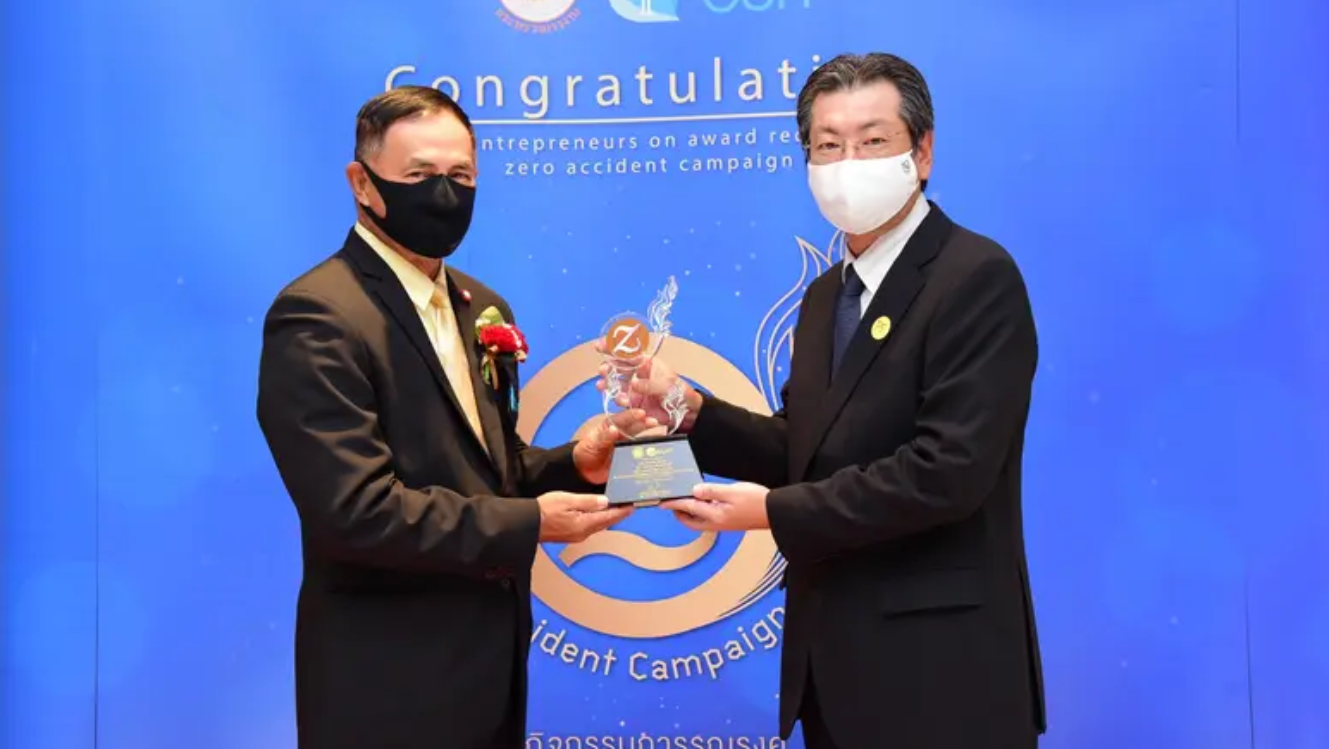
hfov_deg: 37.8
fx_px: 1939
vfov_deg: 21.9
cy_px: 365
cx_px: 670
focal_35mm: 55
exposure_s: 1/160
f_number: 7.1
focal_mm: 52
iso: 2500
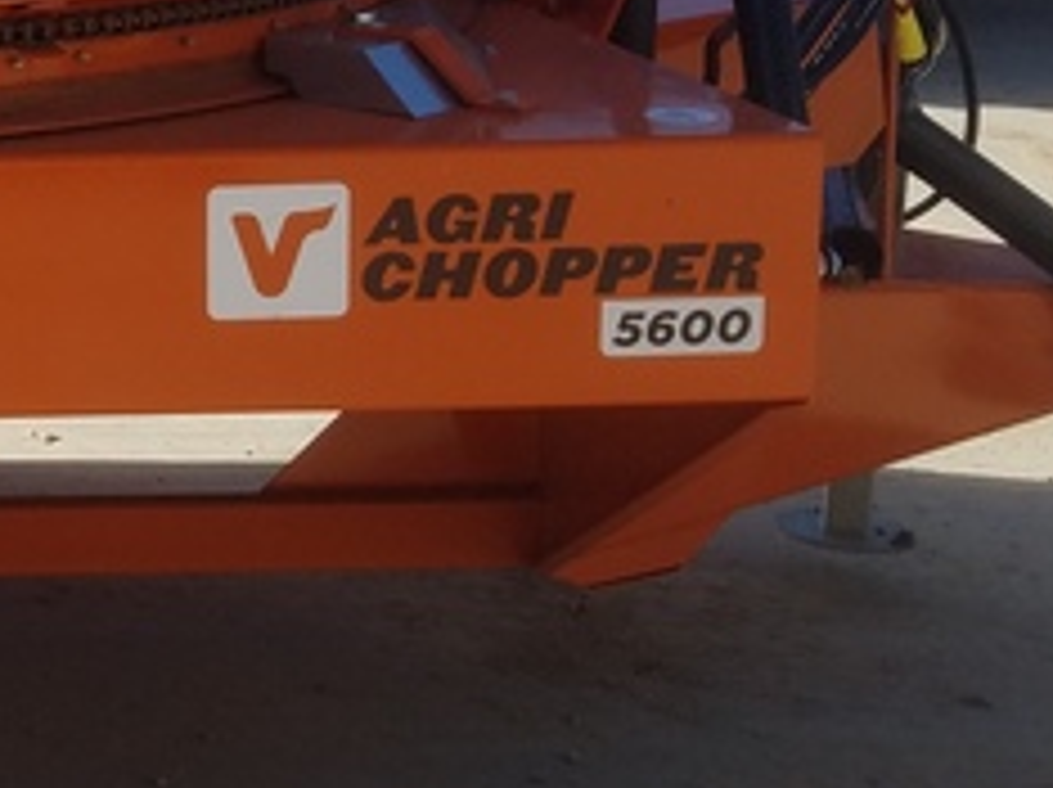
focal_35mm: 89
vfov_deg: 16.2
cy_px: -36
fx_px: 2705
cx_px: -490
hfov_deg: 19.4
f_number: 1.7
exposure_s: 1/2080
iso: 50
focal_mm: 4.2
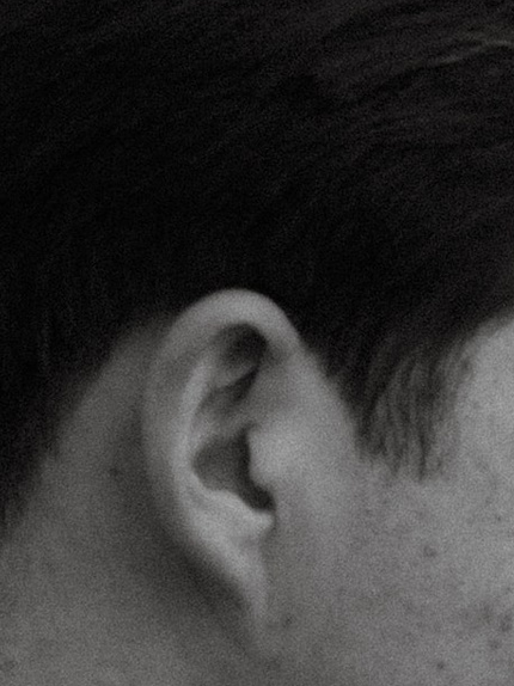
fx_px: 10838
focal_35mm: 547
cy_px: 1350
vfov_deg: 3.6
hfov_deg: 2.7
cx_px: 1109
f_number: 2.2
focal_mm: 85
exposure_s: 1/1000
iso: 125
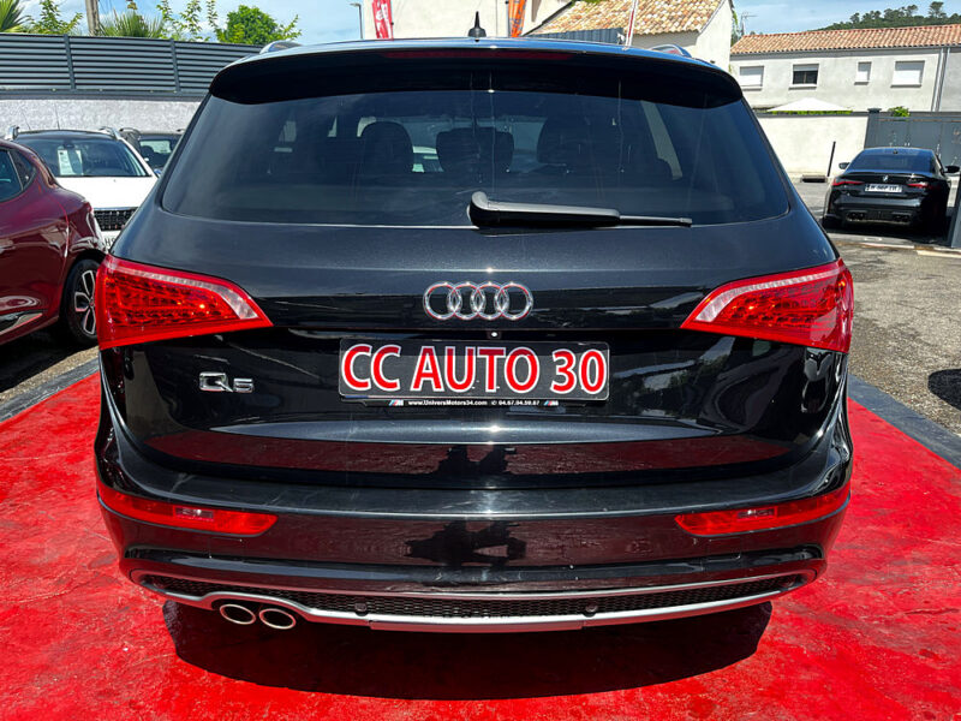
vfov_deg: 53.1
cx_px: 480
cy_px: 360
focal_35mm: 26
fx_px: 722
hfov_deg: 67.3
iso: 50
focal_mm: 5.1
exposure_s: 1/906
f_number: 1.6
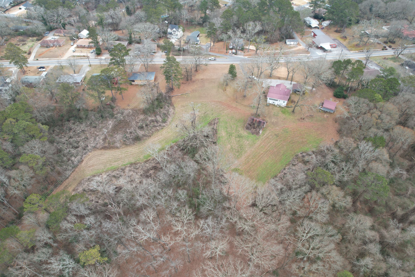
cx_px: 208
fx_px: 254
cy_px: 138
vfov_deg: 57.2
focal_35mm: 22
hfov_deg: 78.6
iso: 100
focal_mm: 8.38
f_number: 2.8
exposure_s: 1/320
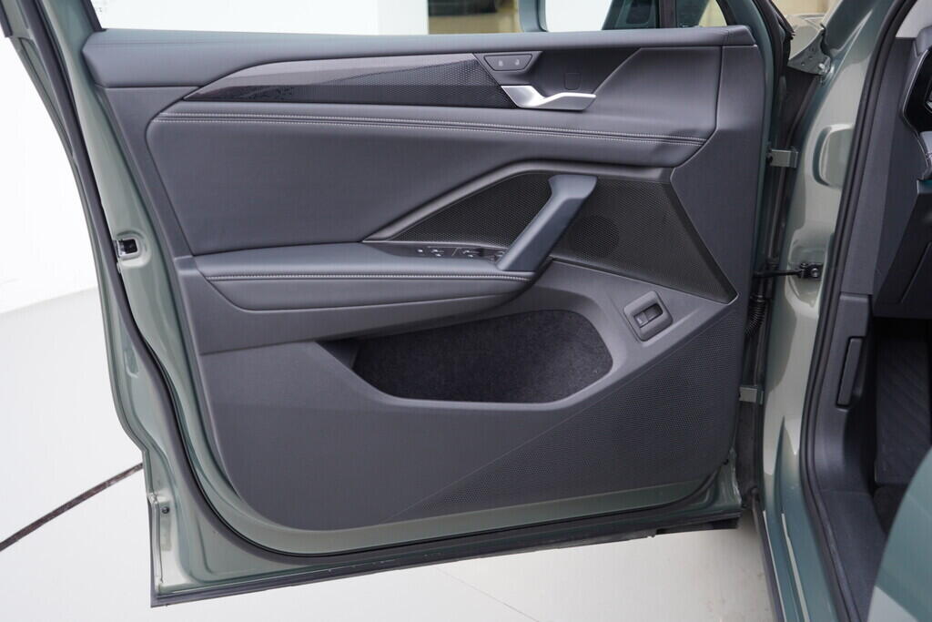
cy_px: 311
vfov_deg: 36.9
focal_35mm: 36
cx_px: 466
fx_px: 932
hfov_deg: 53.1
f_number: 2.8
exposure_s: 1/40
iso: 125
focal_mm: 24
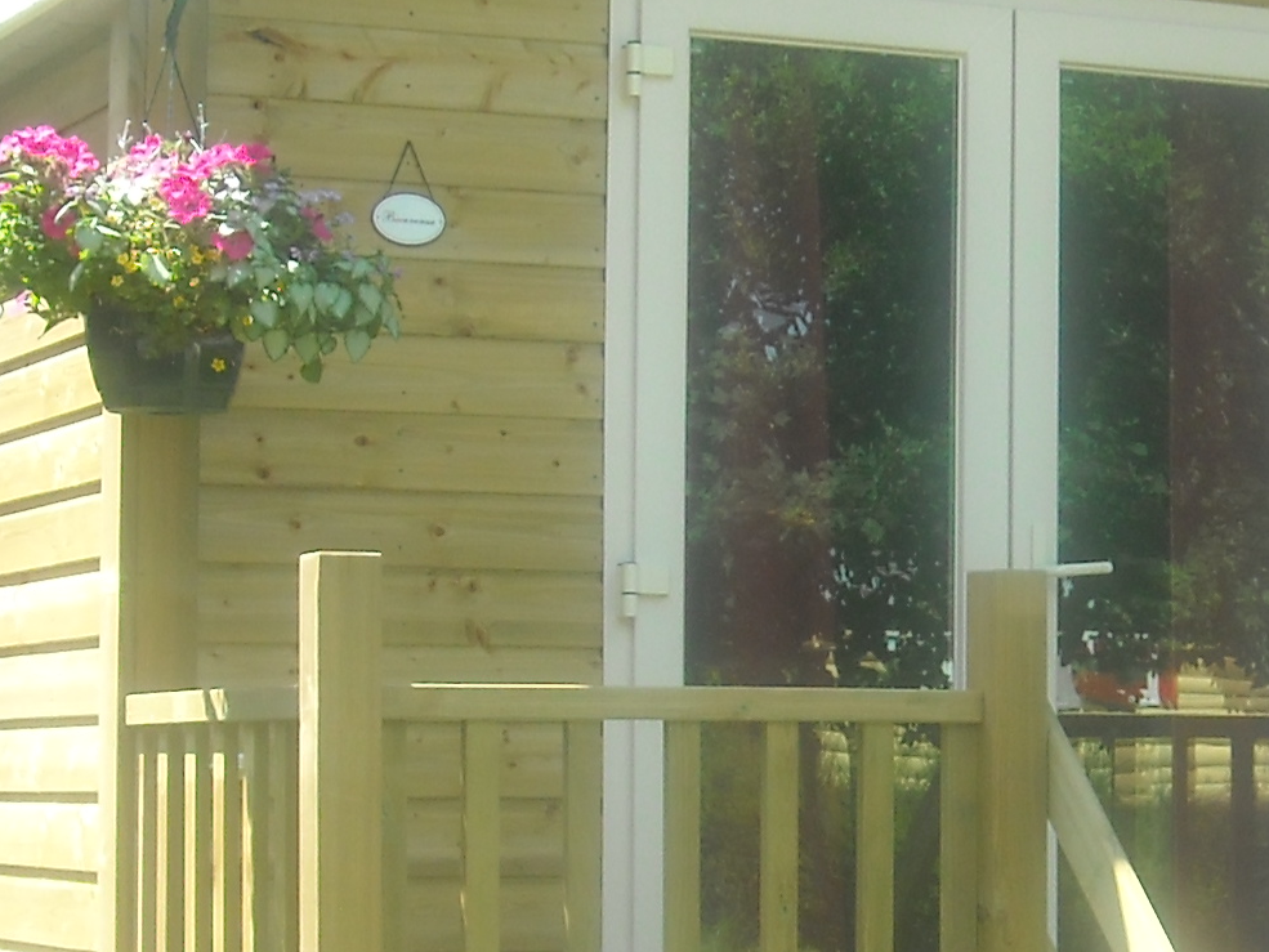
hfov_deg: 16.8
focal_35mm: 116
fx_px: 4253
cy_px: 736
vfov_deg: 12.7
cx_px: 1005
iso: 64
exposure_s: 1/218
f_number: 2.8
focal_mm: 5.7
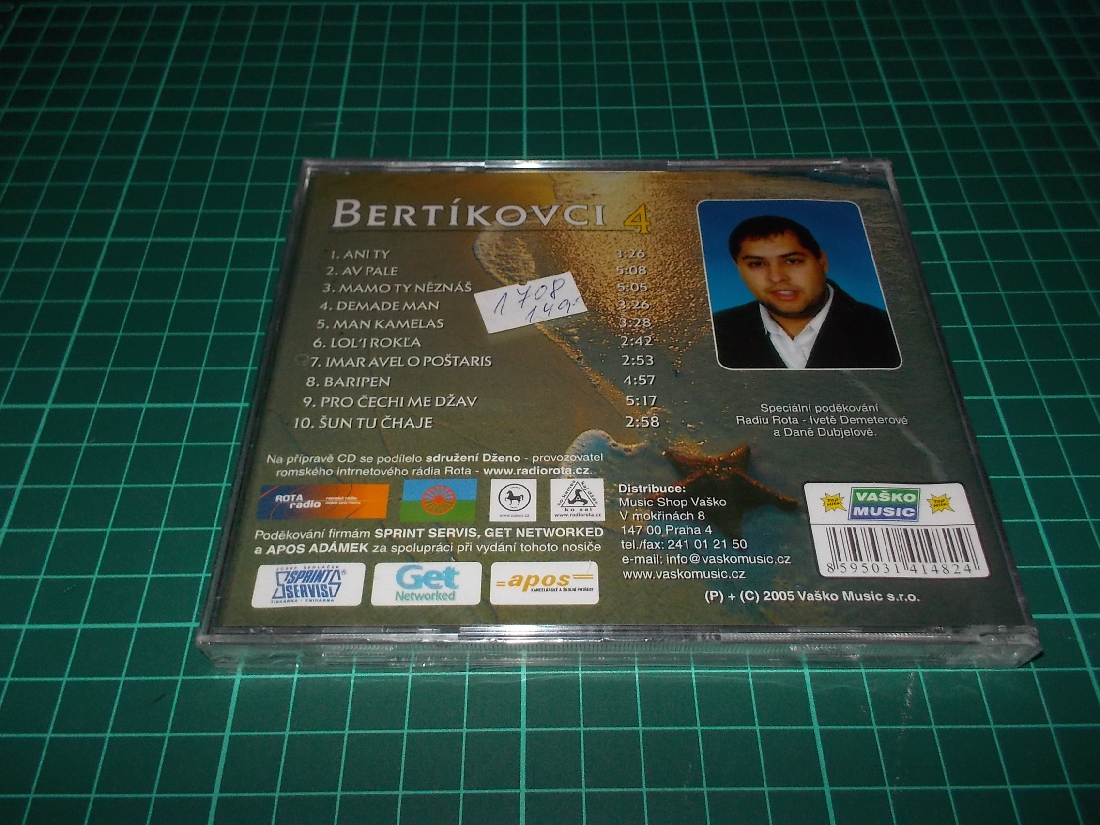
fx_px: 922
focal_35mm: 29
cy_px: 412
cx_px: 550
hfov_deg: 61.7
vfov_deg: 48.2
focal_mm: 4.1
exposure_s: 1/30
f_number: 3.3
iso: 200
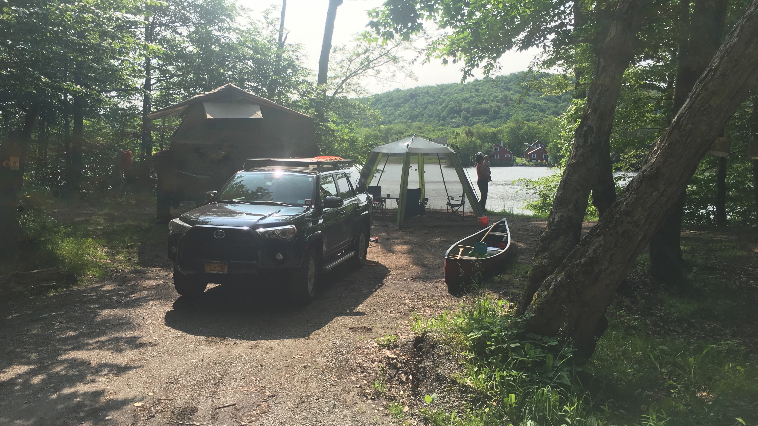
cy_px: 186
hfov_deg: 61.0
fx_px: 643
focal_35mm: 32
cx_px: 375
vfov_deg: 36.6
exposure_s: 1/549
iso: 25
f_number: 2.2
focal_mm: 4.15
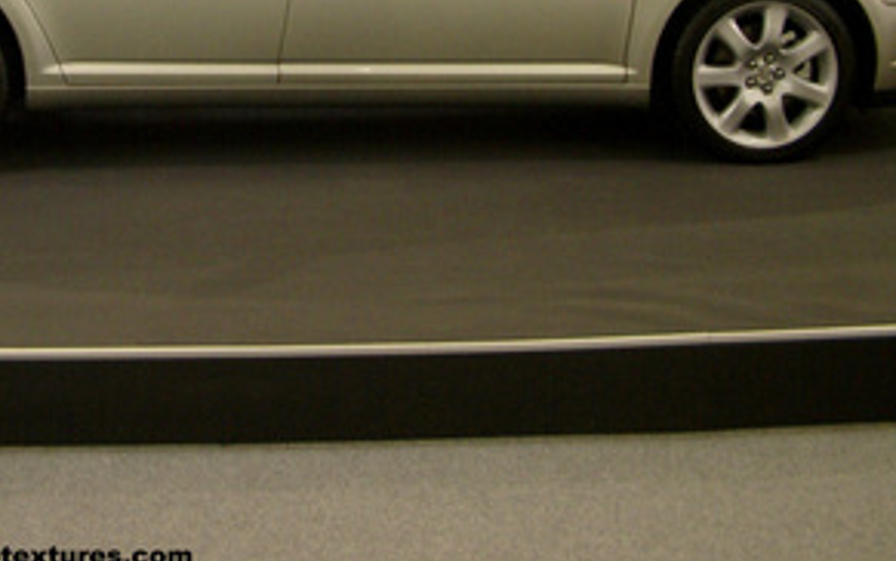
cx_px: 305
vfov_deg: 17.1
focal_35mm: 74
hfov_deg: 27.7
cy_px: -51
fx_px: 1807
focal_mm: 7.6
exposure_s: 1/100
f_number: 2.6
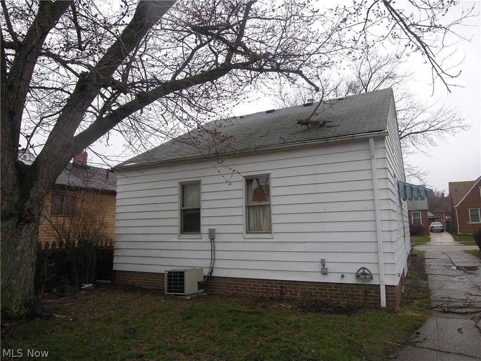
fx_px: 333
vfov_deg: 56.8
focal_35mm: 24
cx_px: 240
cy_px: 180
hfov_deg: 71.6
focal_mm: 6.1
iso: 50
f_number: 3.6
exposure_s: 1/90
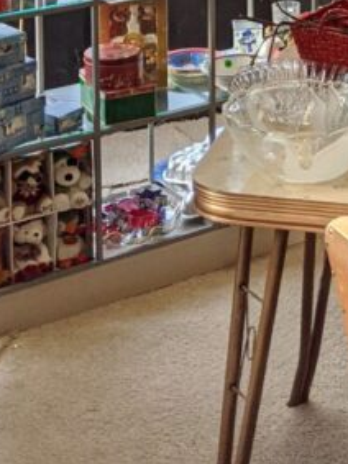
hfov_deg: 14.2
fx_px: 1382
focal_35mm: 103
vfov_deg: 16.7
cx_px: 312
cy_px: -300
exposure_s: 1/572
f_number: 1.73
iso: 52
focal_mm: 4.38
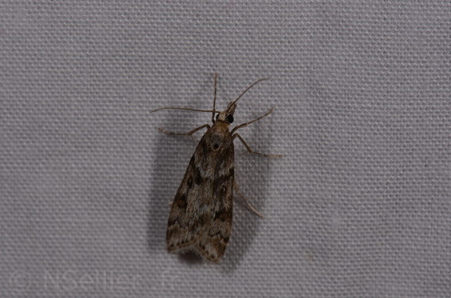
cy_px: 149
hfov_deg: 16.1
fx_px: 1593
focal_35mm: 128
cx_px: 226
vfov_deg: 10.7
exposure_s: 1/60
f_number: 25
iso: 100
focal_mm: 85
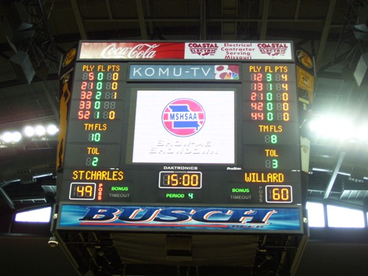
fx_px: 595
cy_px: 138
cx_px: 184
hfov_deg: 34.3
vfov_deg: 26.1
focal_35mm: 56
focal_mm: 9.4
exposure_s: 1/45
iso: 160
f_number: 3.4
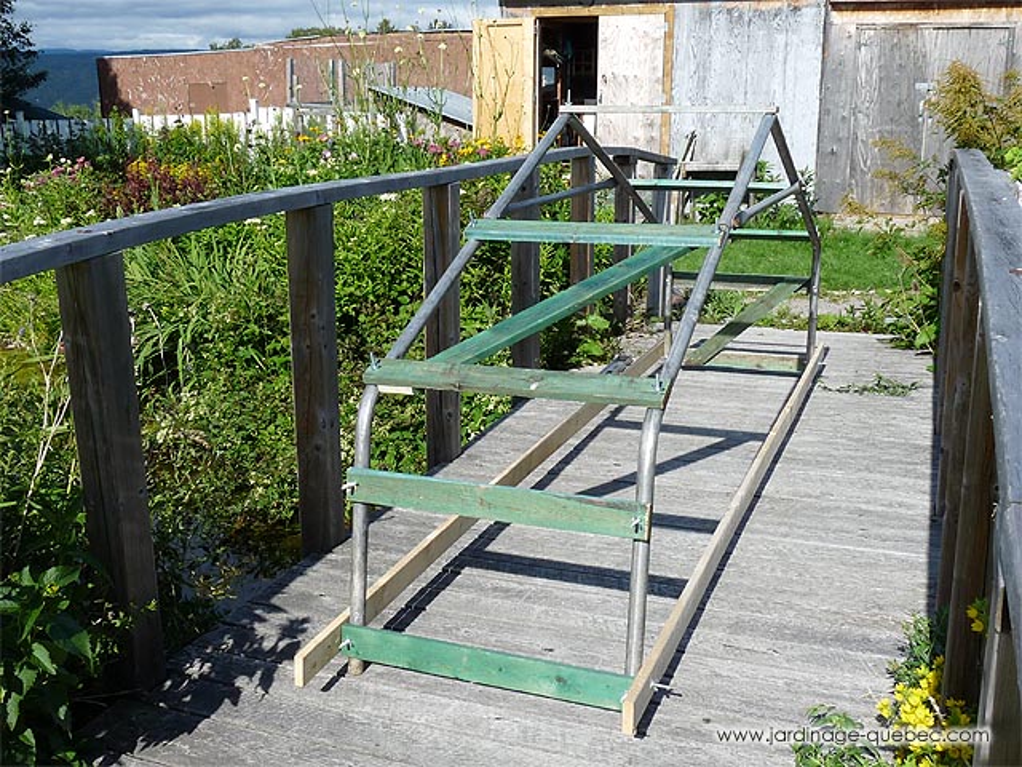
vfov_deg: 37.7
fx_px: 1122
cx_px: 511
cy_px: 384
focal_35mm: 38
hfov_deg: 49.0
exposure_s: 1/400
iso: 100
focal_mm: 4.8
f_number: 5.6
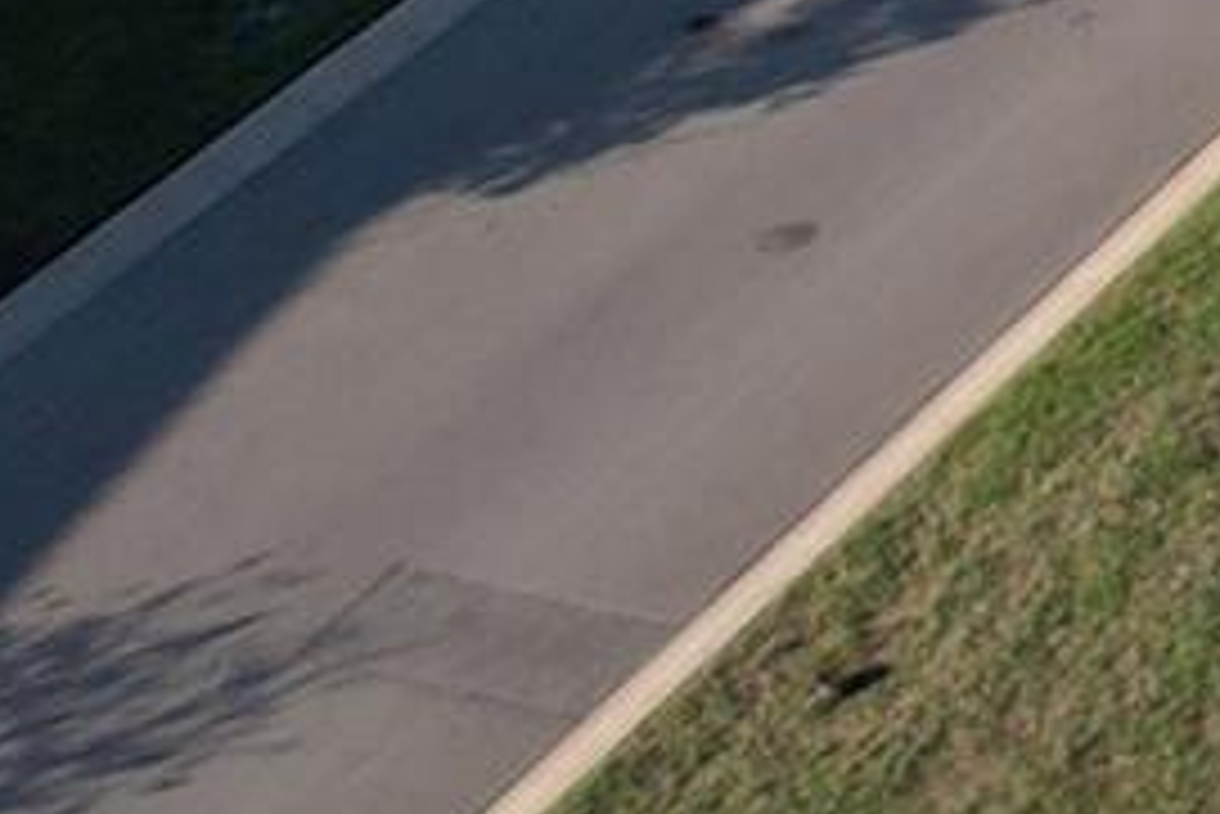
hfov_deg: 9.1
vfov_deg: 7.2
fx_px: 5628
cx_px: 3980
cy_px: -1752
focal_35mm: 166
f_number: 2.8
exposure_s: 1/1250
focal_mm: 8.38
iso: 120
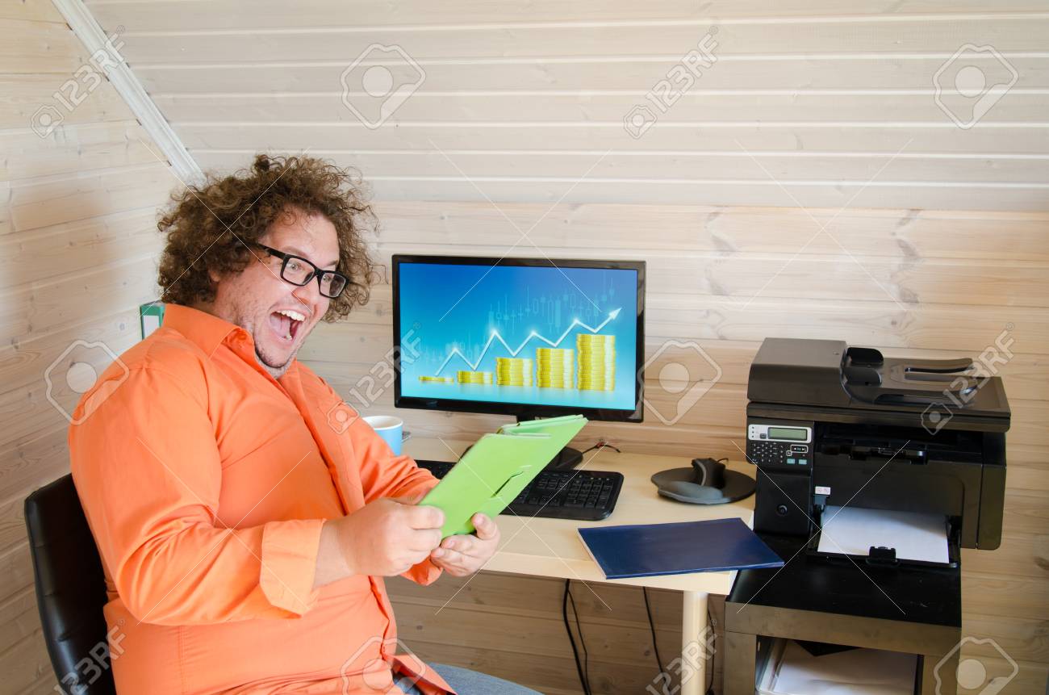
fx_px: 1265
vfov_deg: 30.7
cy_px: 348
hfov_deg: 45.0
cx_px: 524
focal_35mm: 44
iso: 100
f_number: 3.8
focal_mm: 29
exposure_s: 1/15
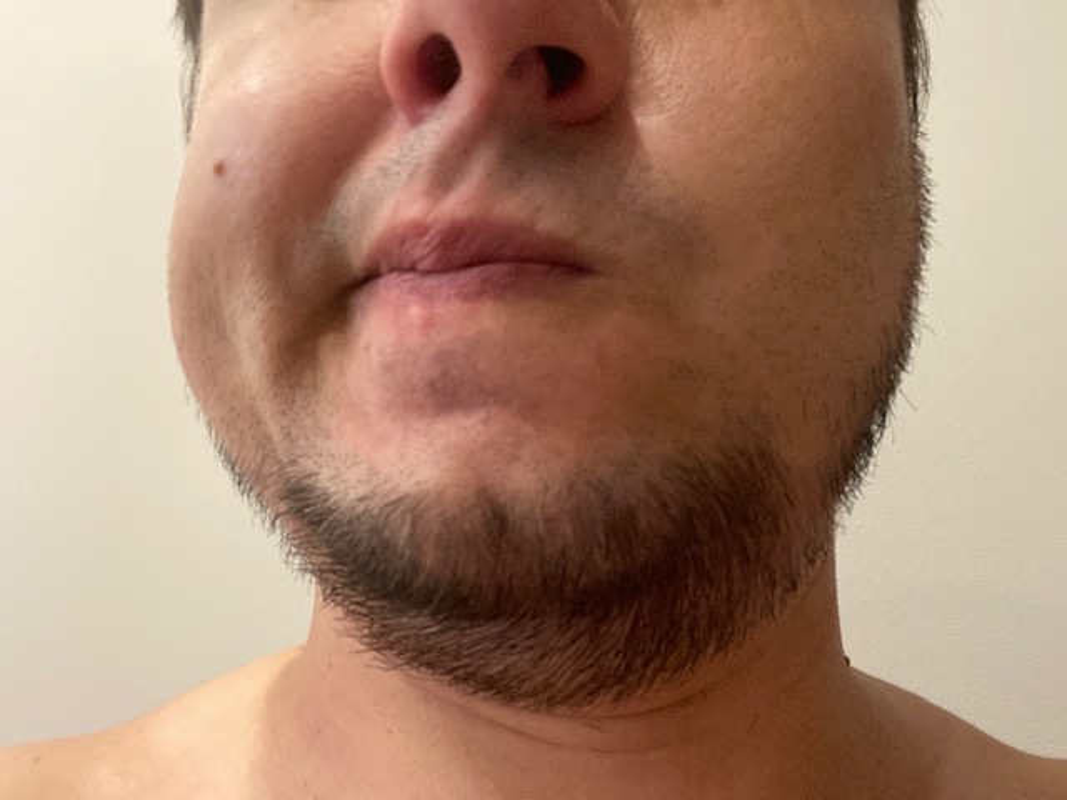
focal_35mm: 30
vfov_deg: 46.8
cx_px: 534
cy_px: 400
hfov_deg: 60.0
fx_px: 925
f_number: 2.2
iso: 400
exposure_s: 1/25
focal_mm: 2.71
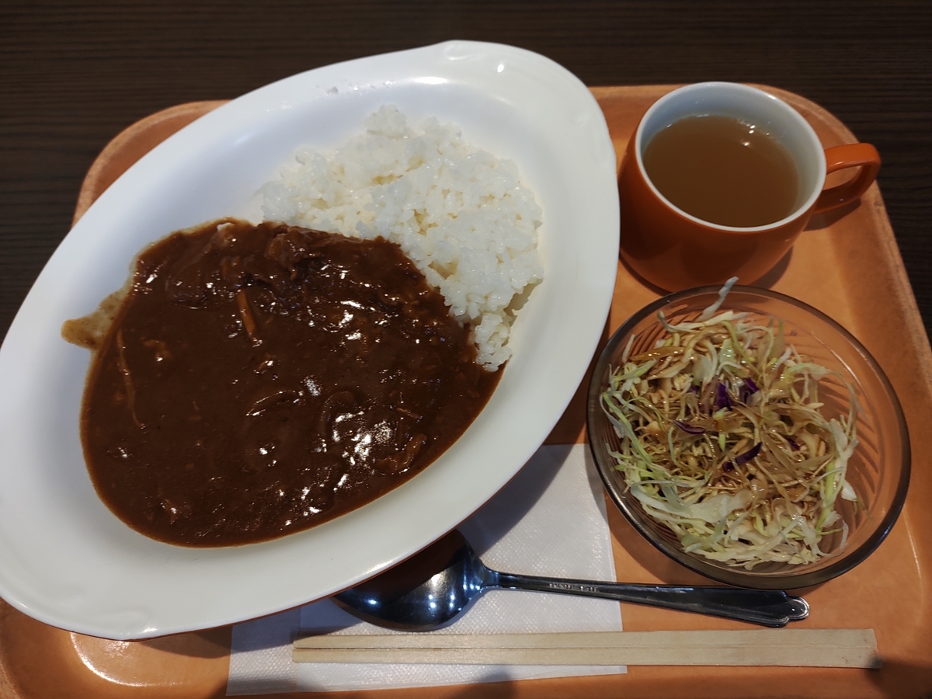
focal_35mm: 27
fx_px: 727
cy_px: 350
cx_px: 466
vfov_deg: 51.4
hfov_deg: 65.3
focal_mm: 4.71
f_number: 1.79
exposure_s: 1/50
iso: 180
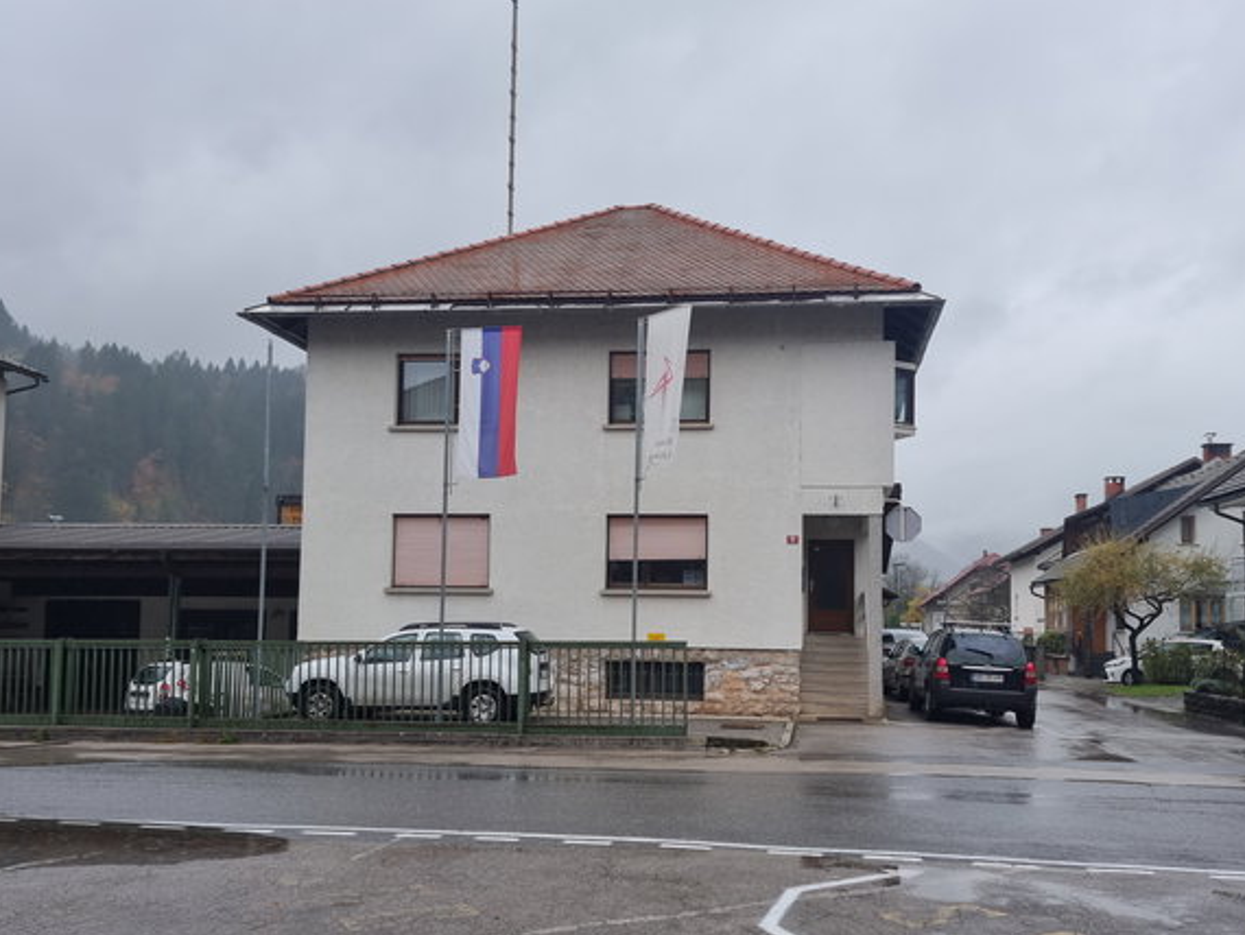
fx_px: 1151
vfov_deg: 44.0
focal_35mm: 32
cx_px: 636
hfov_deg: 56.8
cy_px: 546
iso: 50
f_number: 1.8
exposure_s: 1/179
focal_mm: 6.7
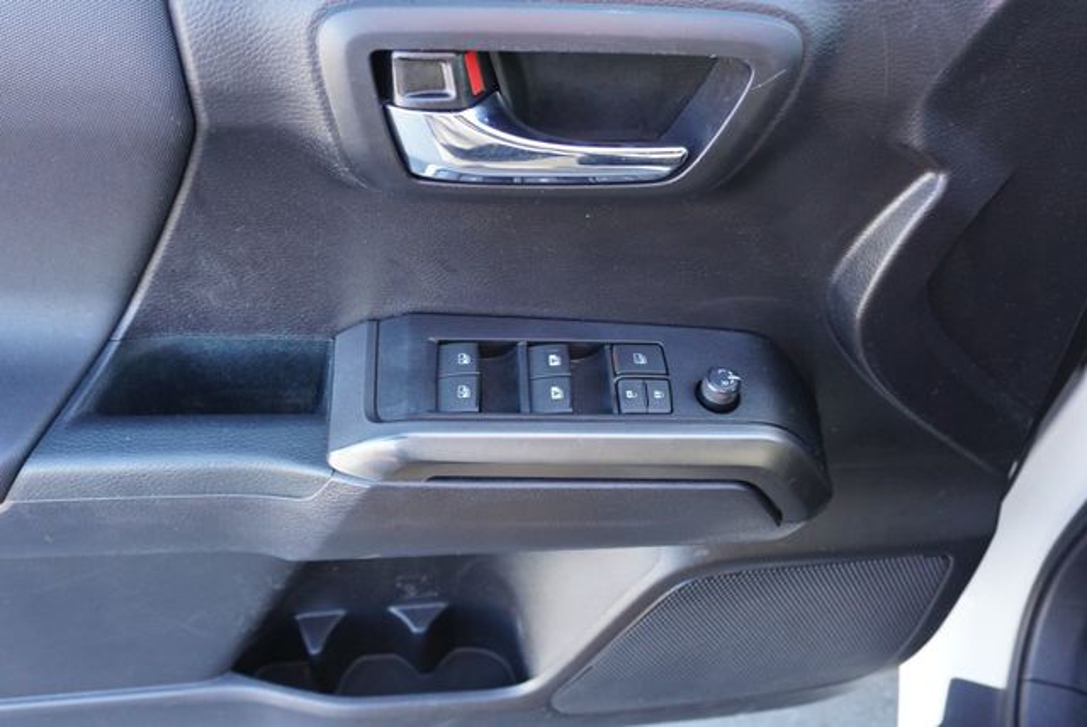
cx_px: 544
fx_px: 907
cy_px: 364
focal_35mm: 30
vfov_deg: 43.7
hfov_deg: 61.9
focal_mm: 20
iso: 1250
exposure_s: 1/160
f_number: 4
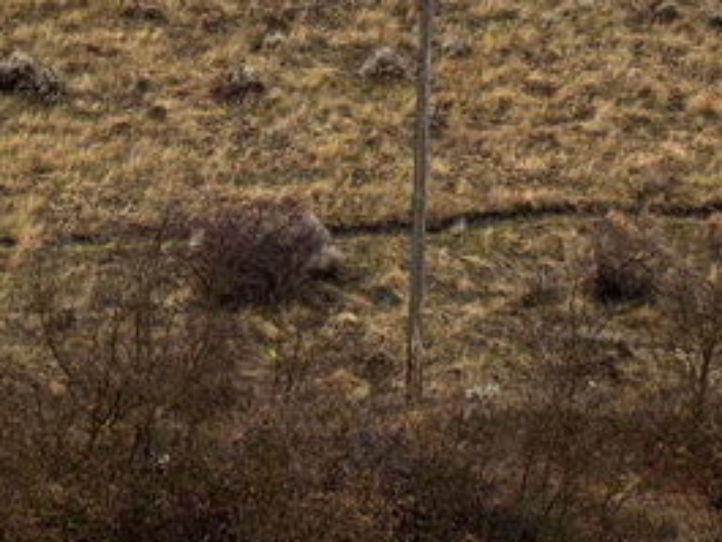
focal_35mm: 201
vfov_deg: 7.3
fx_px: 4194
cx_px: 256
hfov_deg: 9.8
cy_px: -291
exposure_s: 1/117
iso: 50
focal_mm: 5.96
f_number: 1.6
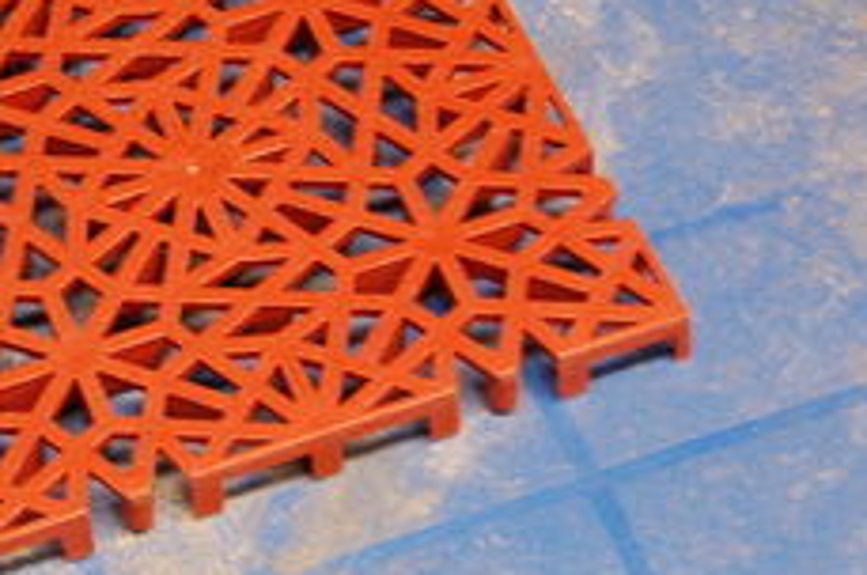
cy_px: 125
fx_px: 4641
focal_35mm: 193
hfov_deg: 10.4
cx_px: -303
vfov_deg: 7.1
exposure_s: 1/25
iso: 800
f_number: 5.3
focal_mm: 46
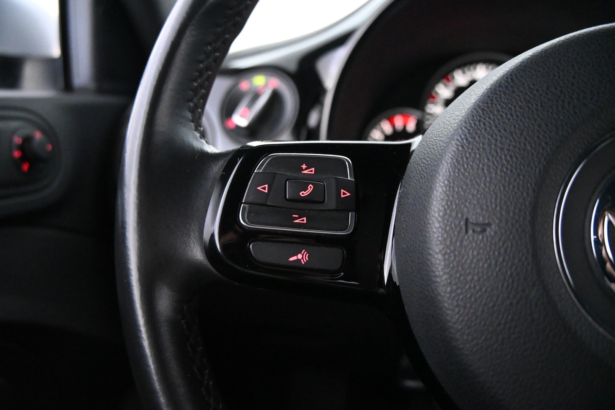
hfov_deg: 27.0
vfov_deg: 18.2
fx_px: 1281
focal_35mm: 75
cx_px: 308
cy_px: 205
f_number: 7.1
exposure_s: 1/80
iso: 10000
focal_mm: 50
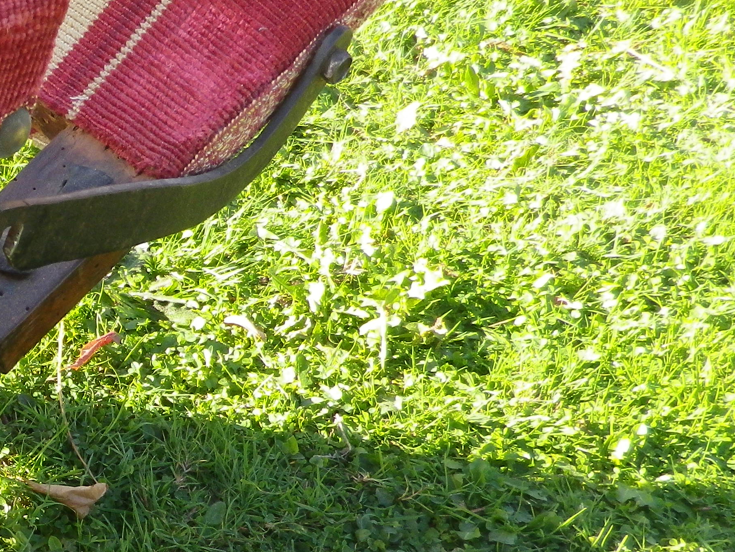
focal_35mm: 64
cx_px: -80
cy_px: 455
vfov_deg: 22.6
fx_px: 1359
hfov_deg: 27.6
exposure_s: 1/100
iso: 80
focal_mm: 4.5
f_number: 3.5
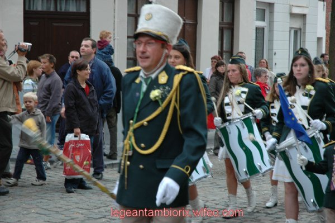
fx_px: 976
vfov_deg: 13.0
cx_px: 168
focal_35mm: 105
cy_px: 112
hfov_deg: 19.5
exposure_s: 1/160
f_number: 6.3
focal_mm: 70
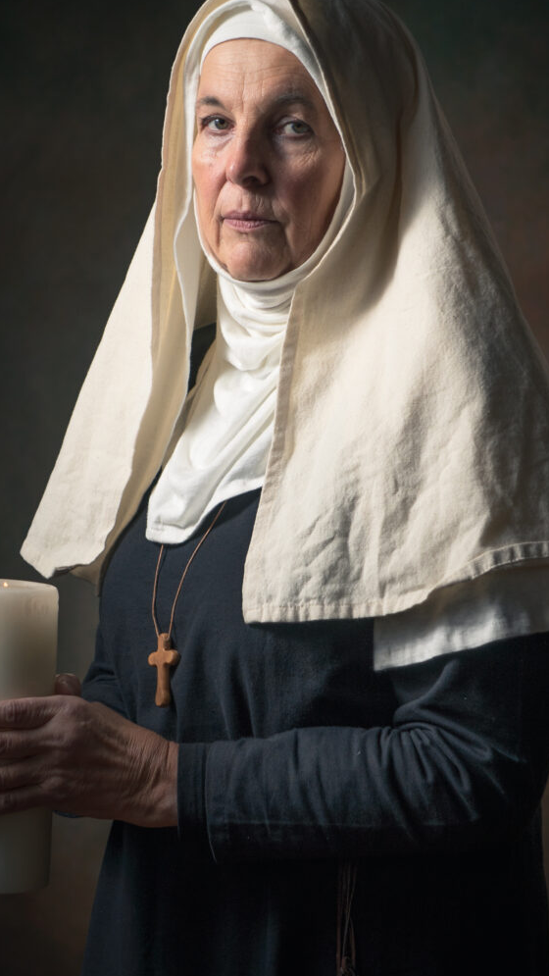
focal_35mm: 149
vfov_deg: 14.4
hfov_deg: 8.1
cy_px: 457
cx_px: 295
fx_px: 3854
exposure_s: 1/200
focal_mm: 79
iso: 100
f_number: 5
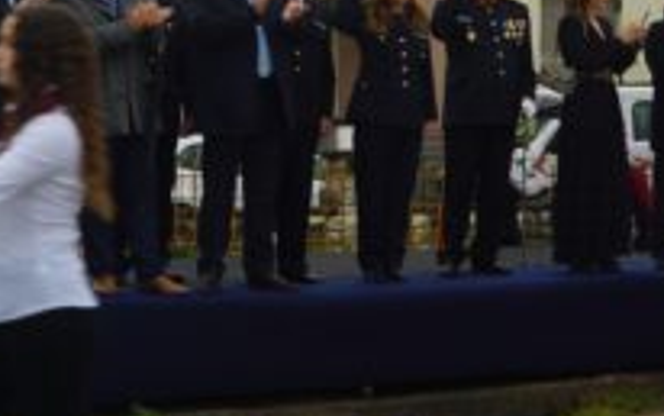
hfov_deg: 19.7
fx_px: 1684
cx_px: 957
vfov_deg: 14.0
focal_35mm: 93
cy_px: 129
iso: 100
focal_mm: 18
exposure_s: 1/80
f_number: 5
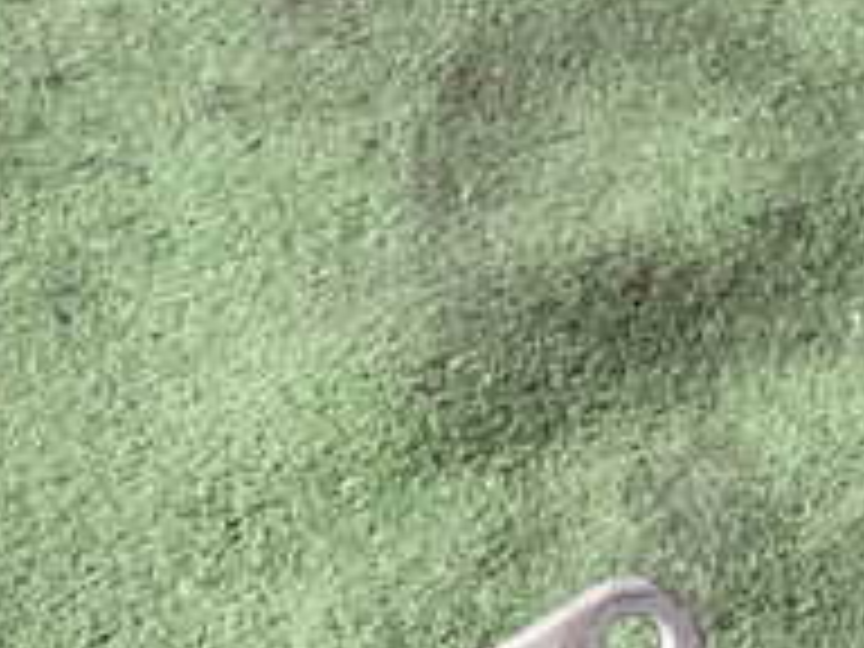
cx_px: 1143
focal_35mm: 78
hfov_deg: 22.3
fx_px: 1947
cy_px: 738
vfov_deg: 18.1
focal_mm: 4.5
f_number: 5.6
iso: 100
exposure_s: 1/160
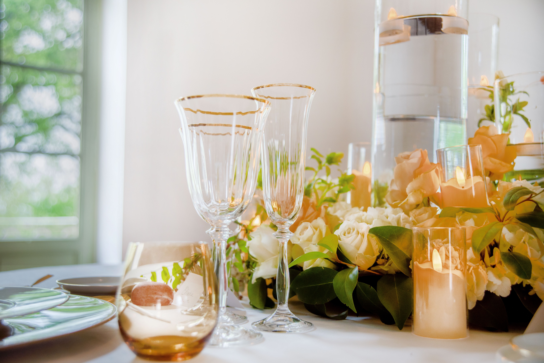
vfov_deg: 33.4
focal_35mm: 40
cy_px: 182
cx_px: 272
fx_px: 605
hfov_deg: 48.4
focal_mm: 40
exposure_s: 1/125
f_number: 3.5
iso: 320
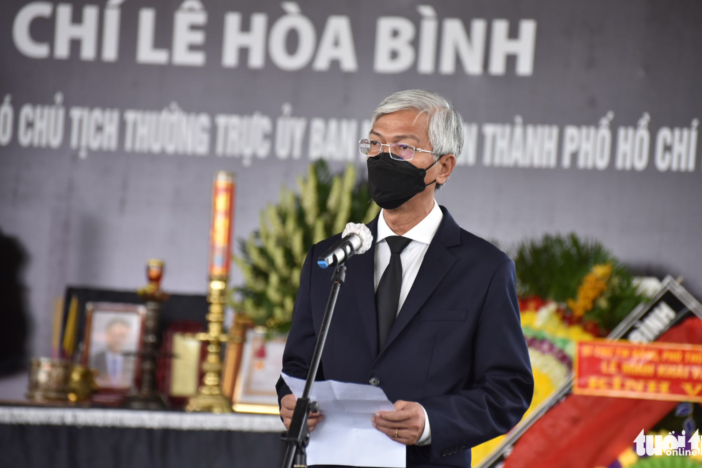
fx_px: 3724
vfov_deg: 7.2
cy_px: 225
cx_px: 371
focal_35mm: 191
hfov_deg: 10.8
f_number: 5
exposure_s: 1/320
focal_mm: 180
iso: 1000
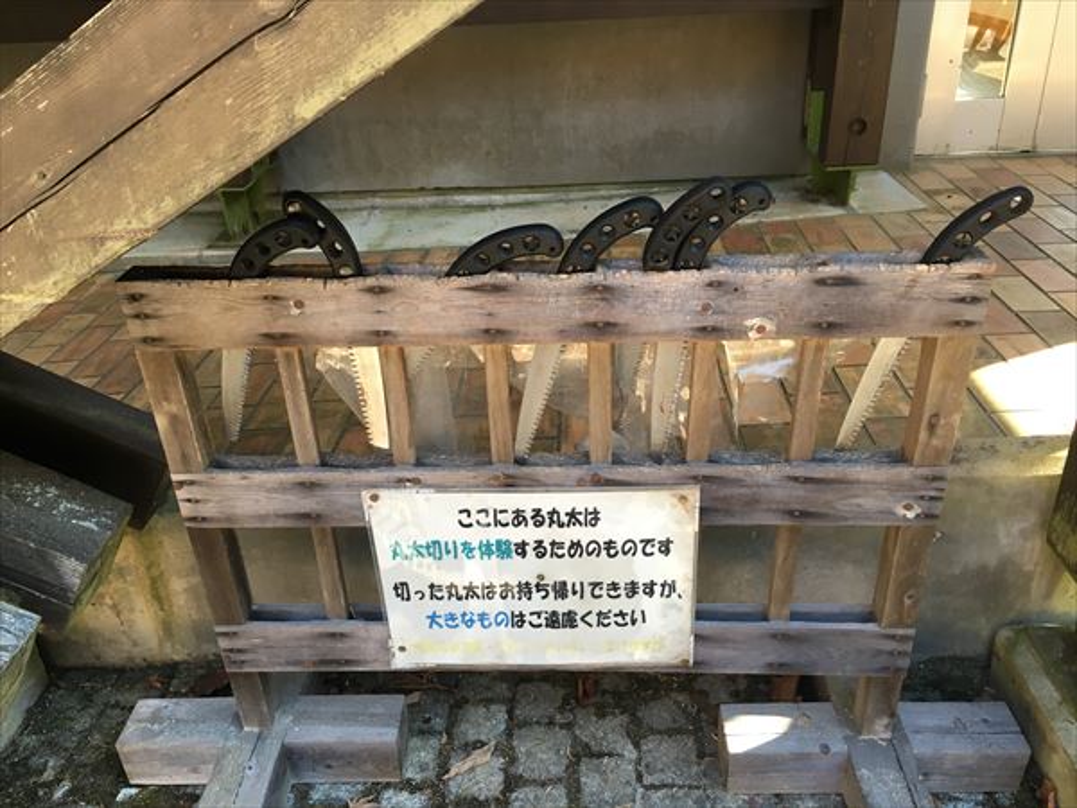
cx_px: 538
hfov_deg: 61.7
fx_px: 902
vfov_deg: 48.2
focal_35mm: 29
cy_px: 404
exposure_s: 1/30
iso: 25
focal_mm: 4.15
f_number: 2.2
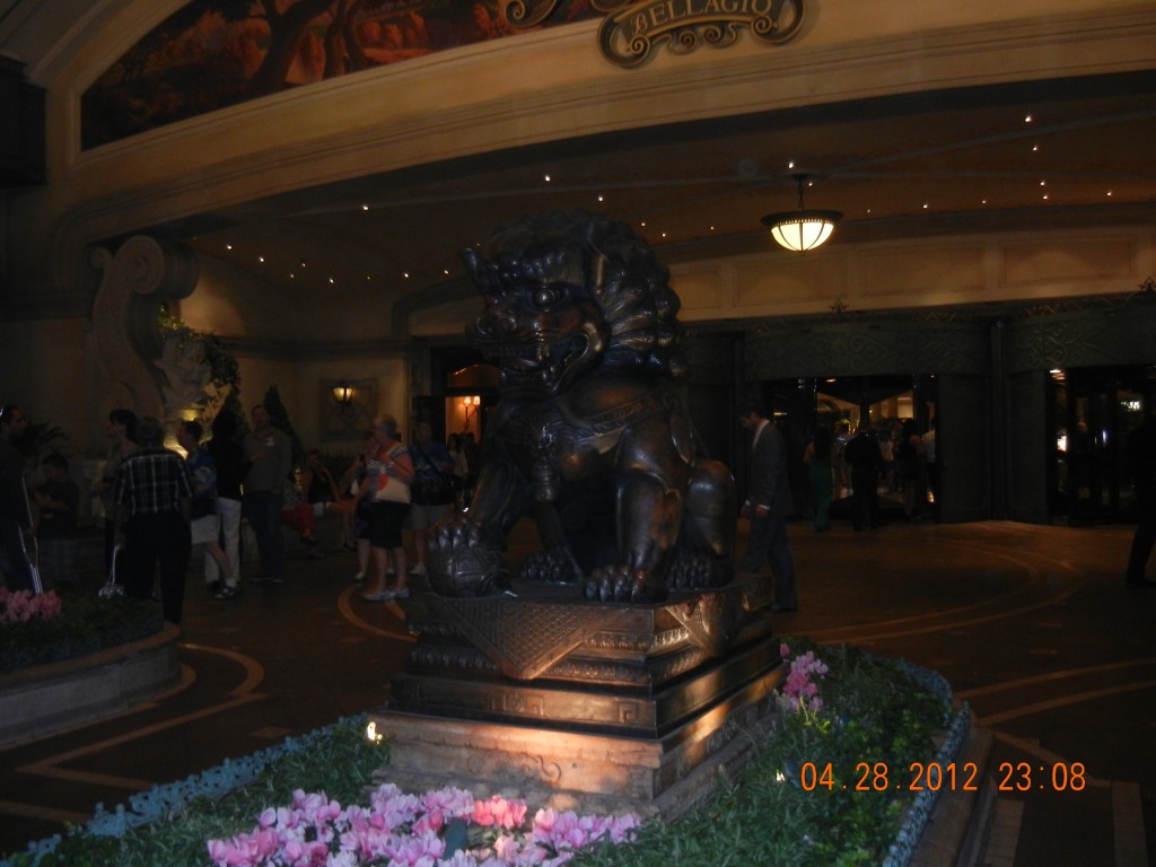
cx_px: 578
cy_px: 434
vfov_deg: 41.8
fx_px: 1135
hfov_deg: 54.0
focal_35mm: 34
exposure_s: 1/30
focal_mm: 6.2
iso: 400
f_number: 3.6
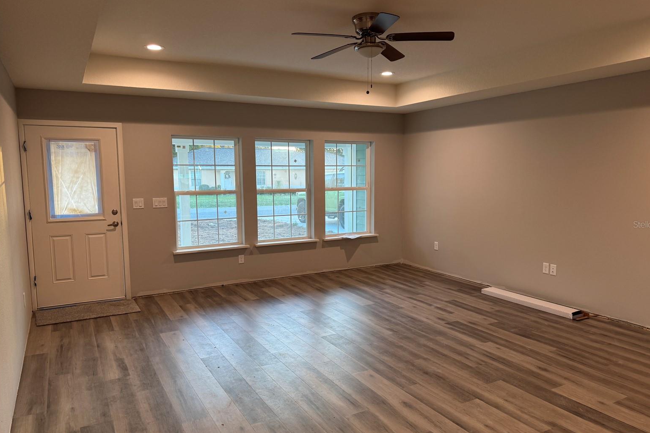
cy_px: 224
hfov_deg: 69.4
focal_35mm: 26
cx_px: 335
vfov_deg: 49.5
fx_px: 469
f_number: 1.78
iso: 125
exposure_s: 1/60
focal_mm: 6.76
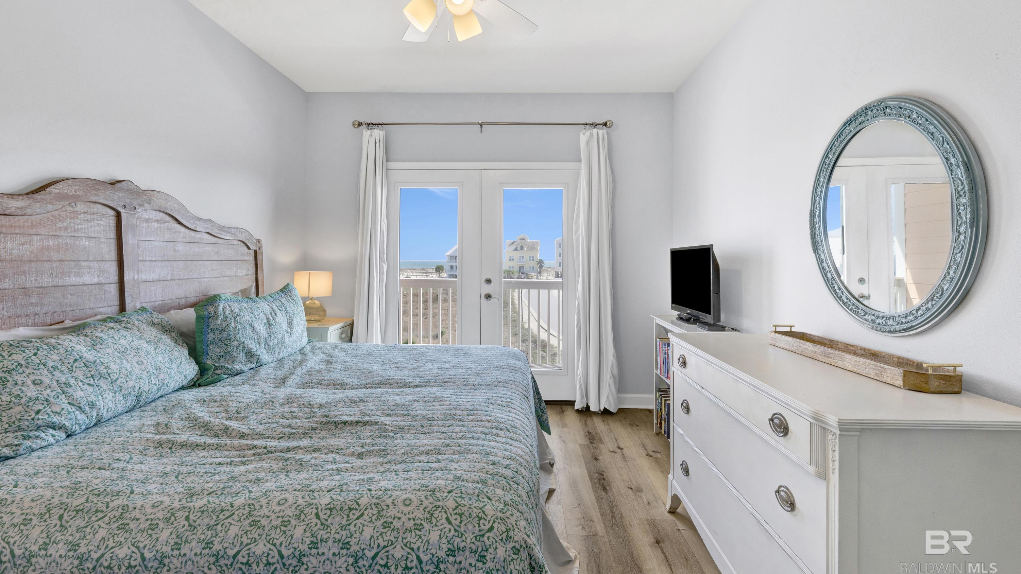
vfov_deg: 70.3
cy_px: 254
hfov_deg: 103.0
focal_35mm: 15
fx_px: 406
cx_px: 512
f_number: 11
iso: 400
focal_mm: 14
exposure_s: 1/100
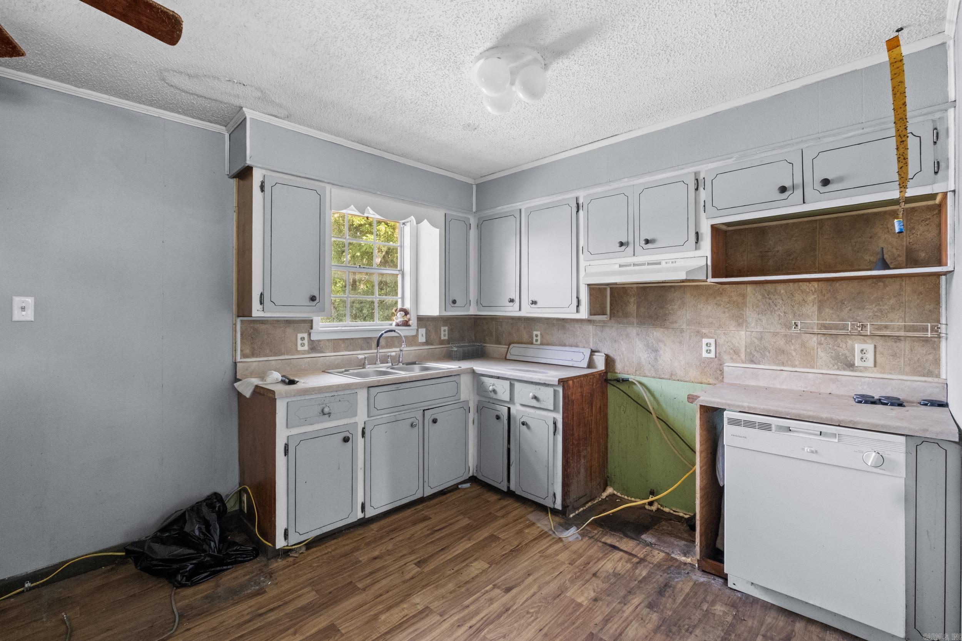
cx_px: 481
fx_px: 401
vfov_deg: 77.3
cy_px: 320
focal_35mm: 15
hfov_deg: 100.4
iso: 1600
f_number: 8
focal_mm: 10
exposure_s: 1/5
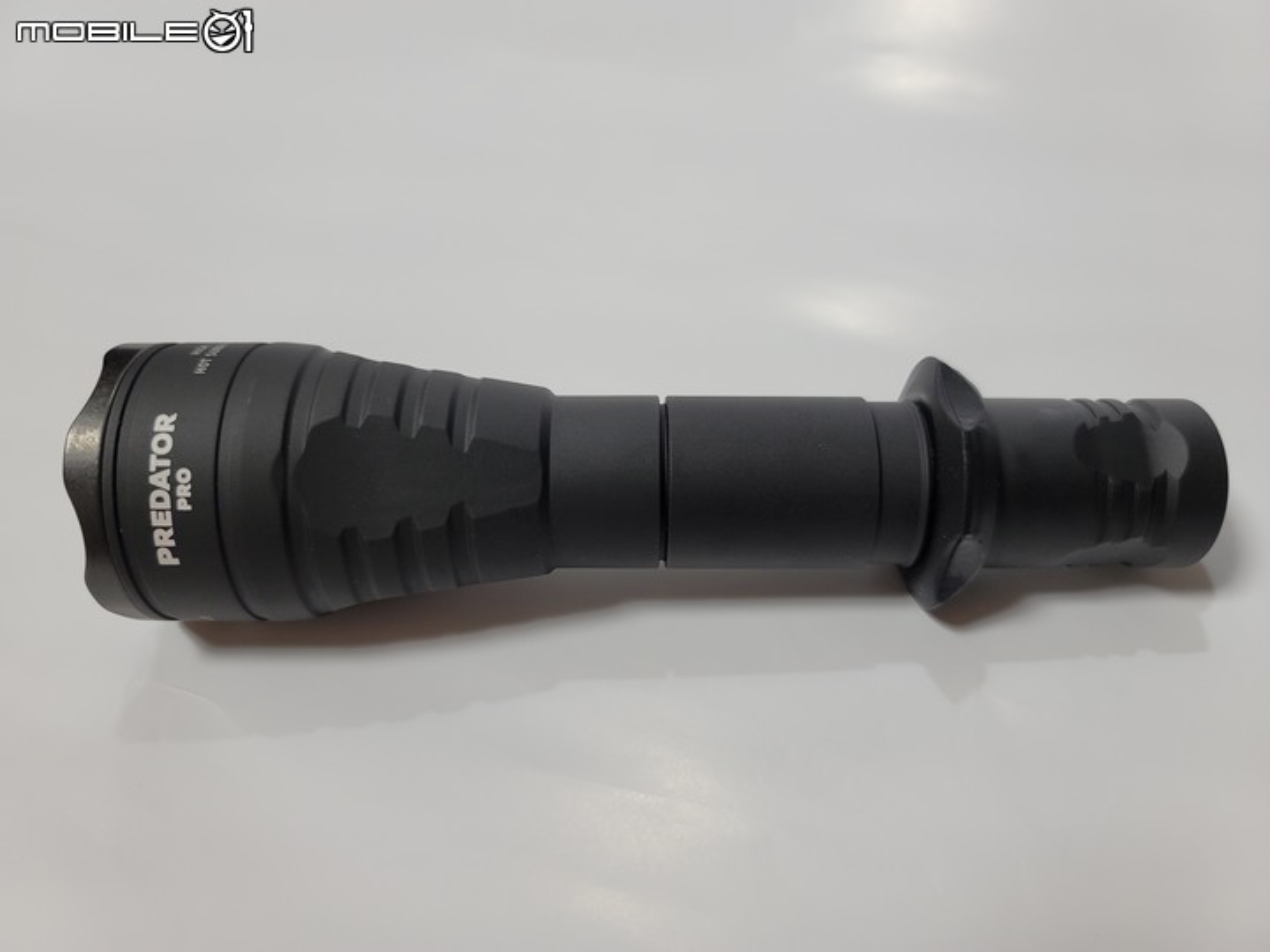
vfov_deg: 54.9
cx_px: 635
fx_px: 917
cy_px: 476
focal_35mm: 25
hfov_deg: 69.4
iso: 160
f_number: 1.8
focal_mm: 7
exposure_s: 1/120
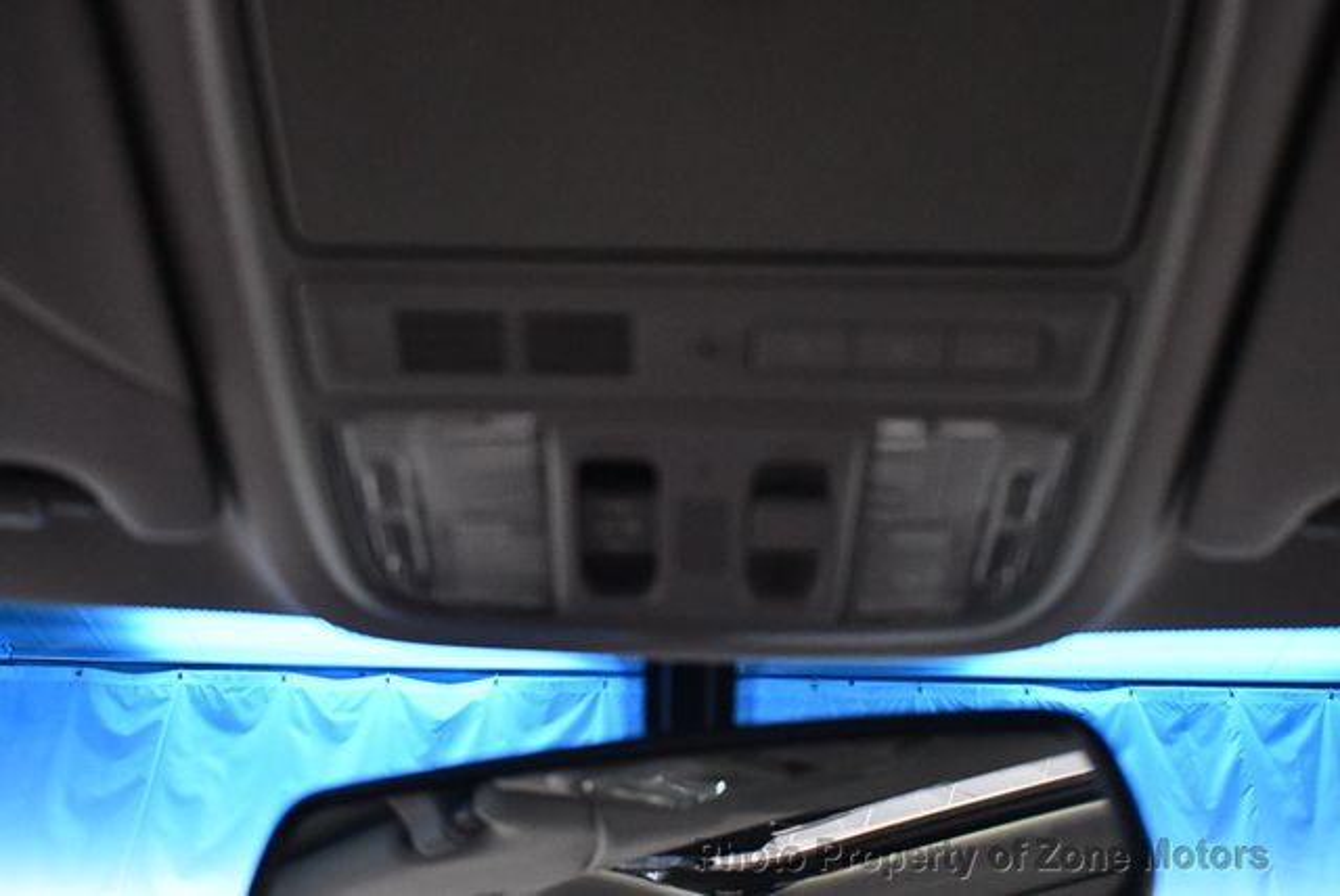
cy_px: 448
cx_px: 670
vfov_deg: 36.9
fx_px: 1341
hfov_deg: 53.1
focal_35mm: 36
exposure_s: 1/60
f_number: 3.5
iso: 3200
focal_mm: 18
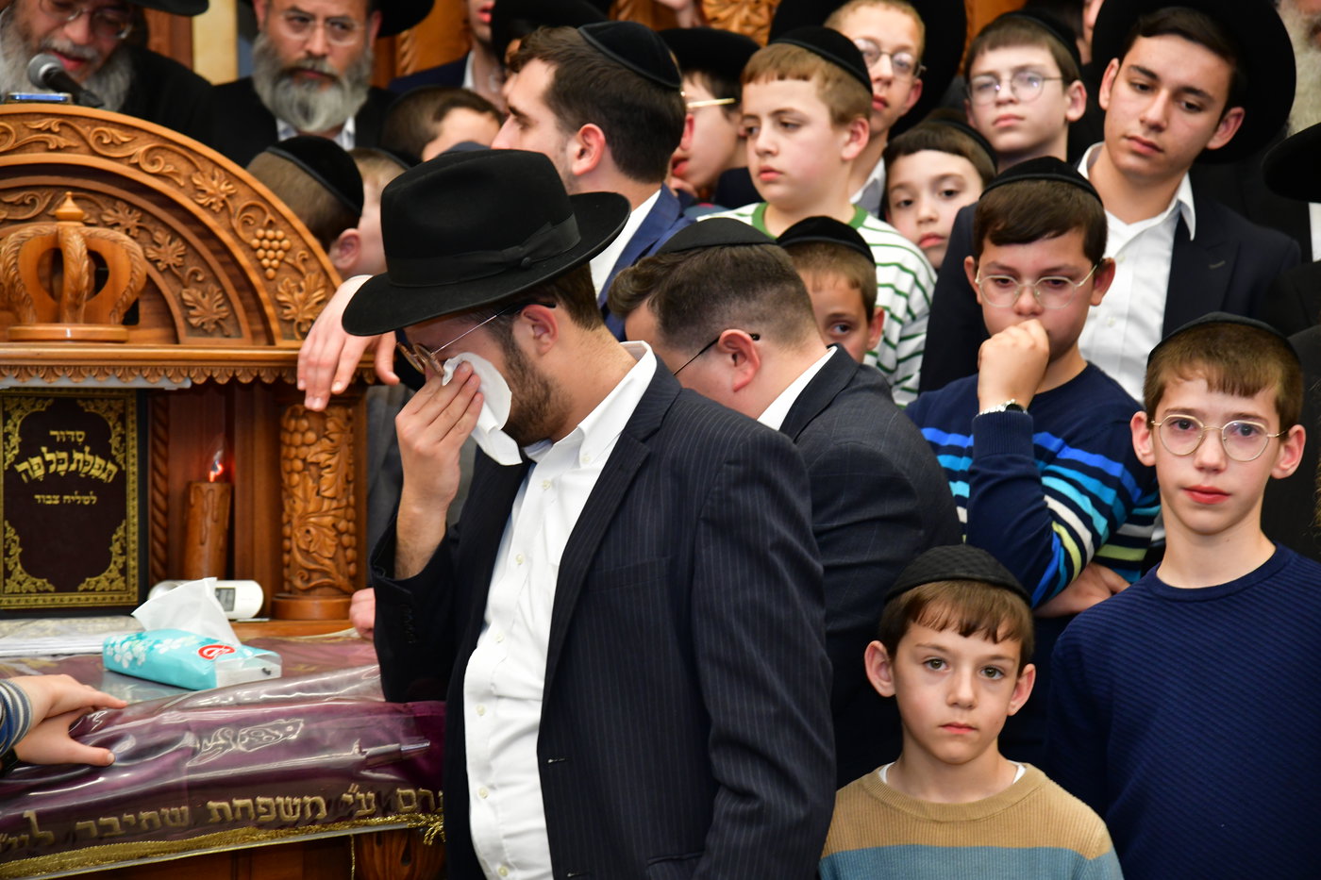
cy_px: 440
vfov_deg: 14.4
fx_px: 3485
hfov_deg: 21.5
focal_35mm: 95
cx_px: 660
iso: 2000
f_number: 5.6
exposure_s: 1/100
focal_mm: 95
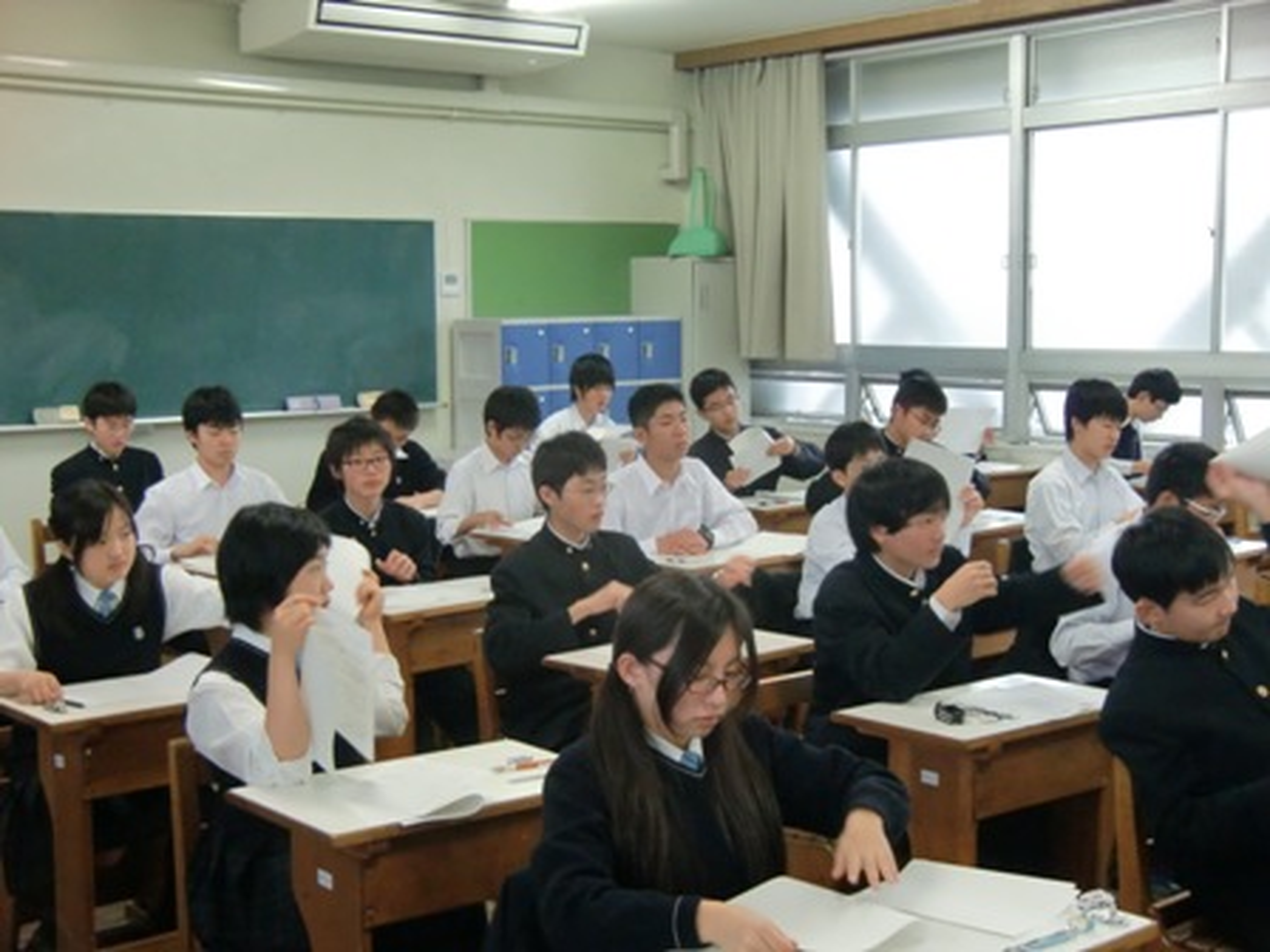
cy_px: 476
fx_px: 1724
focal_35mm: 47
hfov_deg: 40.4
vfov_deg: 30.9
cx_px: 635
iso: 400
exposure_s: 1/50
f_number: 4
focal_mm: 8.4
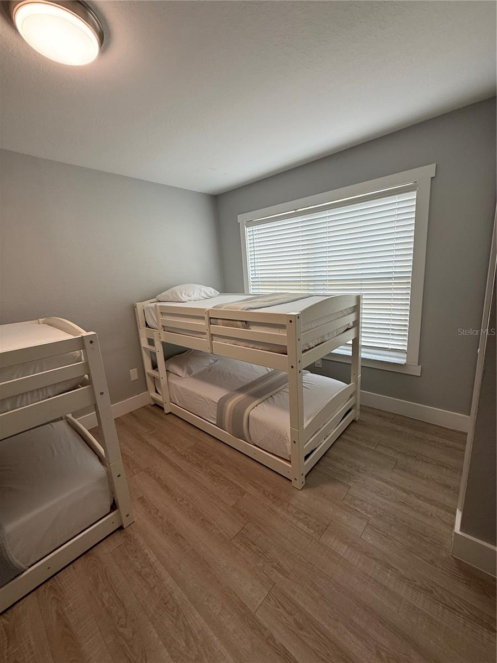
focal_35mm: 14
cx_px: 248
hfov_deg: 85.7
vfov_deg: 102.1
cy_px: 332
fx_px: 268
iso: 100
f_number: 2.2
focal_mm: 2.22
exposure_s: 1/120
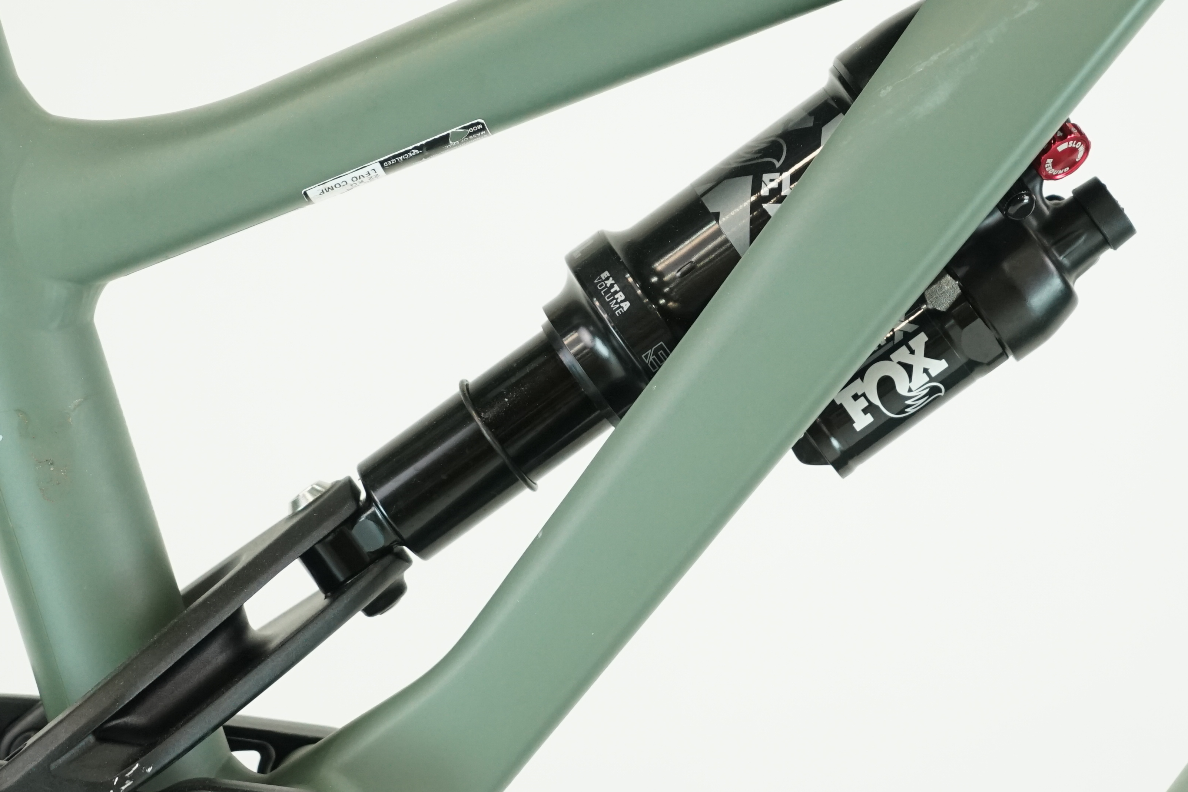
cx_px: 644
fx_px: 4322
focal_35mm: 131
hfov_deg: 15.6
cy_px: 335
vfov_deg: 10.5
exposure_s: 1/200
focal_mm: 70
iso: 1600
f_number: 5.6
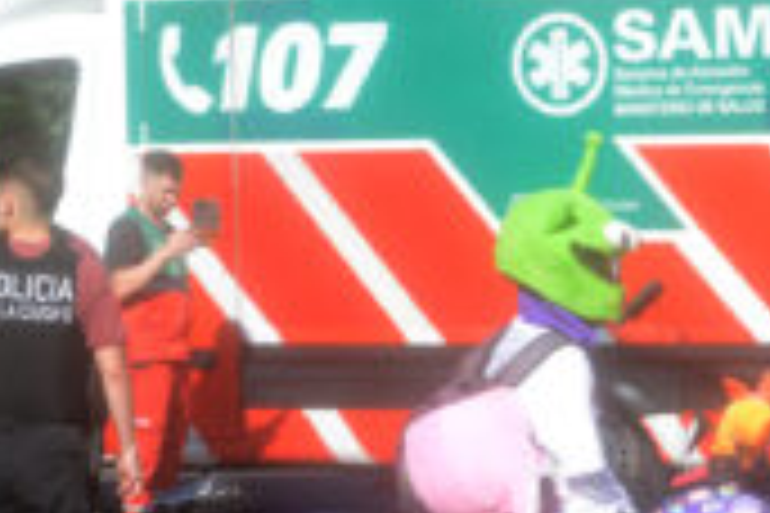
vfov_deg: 5.9
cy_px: 356
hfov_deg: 8.8
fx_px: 5005
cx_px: 563
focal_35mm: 234
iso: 500
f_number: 5.6
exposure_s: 1/2500
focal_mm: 95
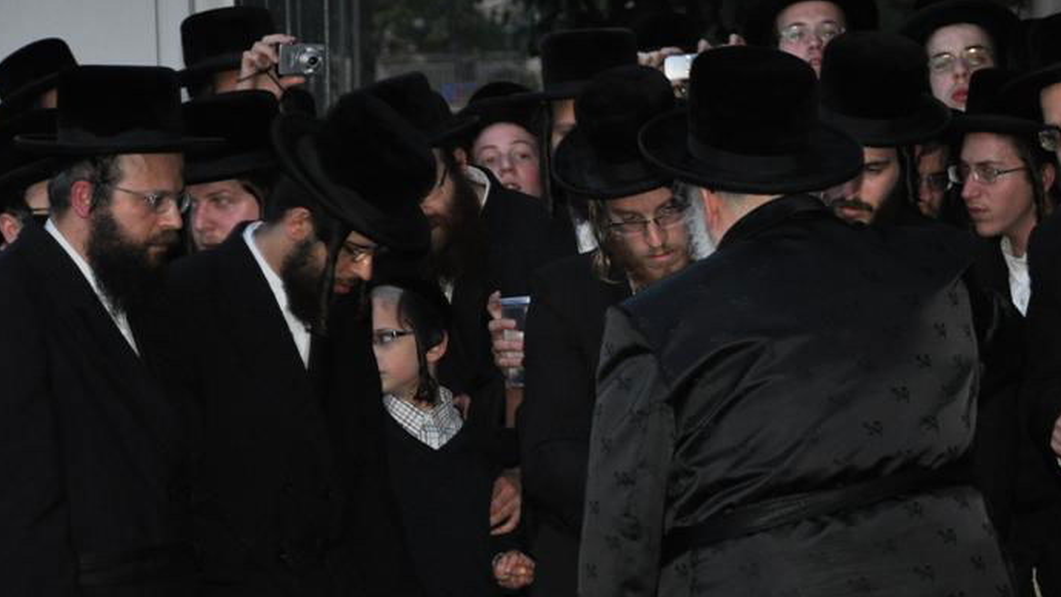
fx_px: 4917
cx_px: 772
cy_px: 335
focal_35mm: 175
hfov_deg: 12.3
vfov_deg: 6.9
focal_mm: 75
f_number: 5
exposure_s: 1/60
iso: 800
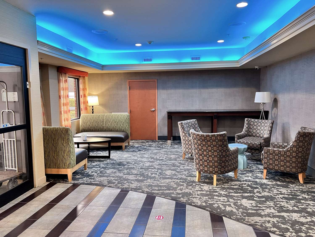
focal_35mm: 26
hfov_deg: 67.3
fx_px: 237
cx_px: 158
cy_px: 118
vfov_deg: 53.1
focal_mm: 5.7
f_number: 1.5
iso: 320
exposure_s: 1/60
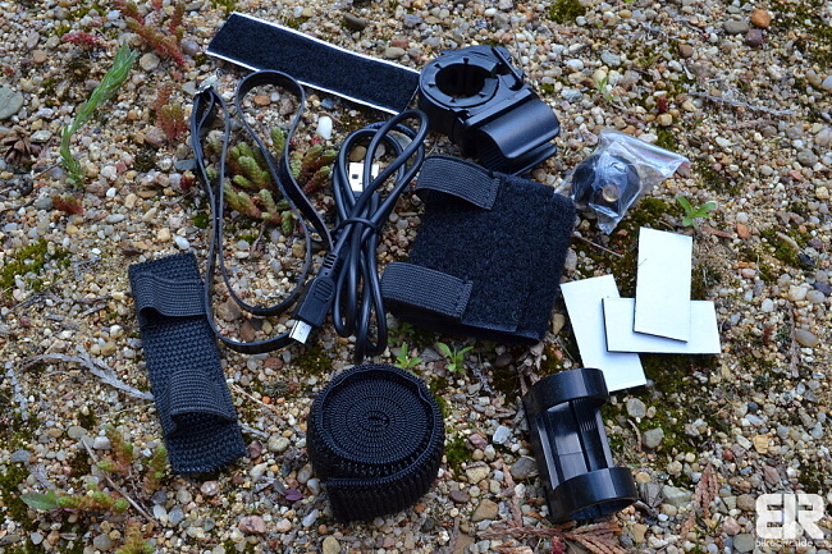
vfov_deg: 34.2
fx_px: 901
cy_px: 277
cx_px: 416
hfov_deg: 49.6
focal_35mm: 39
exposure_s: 1/8
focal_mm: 26
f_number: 16
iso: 100
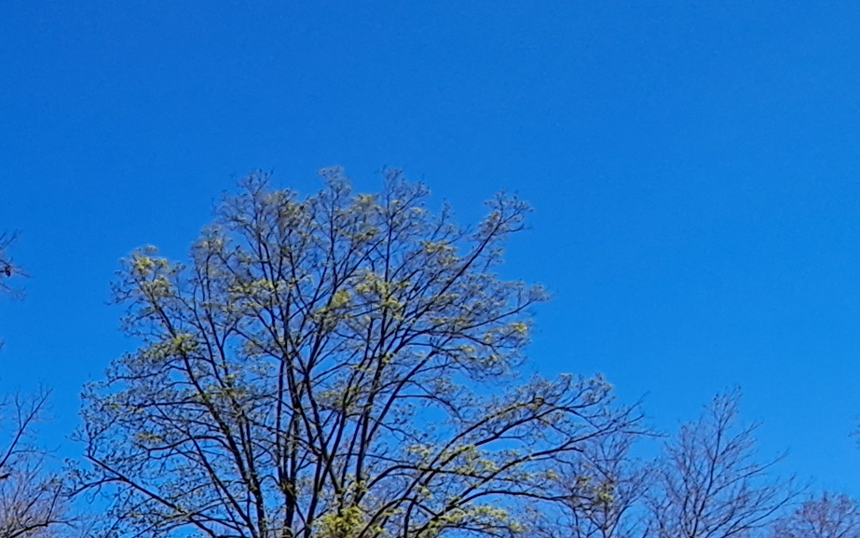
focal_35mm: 60
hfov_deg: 27.0
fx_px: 1406
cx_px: -331
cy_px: 904
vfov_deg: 18.1
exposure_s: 1/1122
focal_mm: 1.64
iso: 40
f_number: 2.2
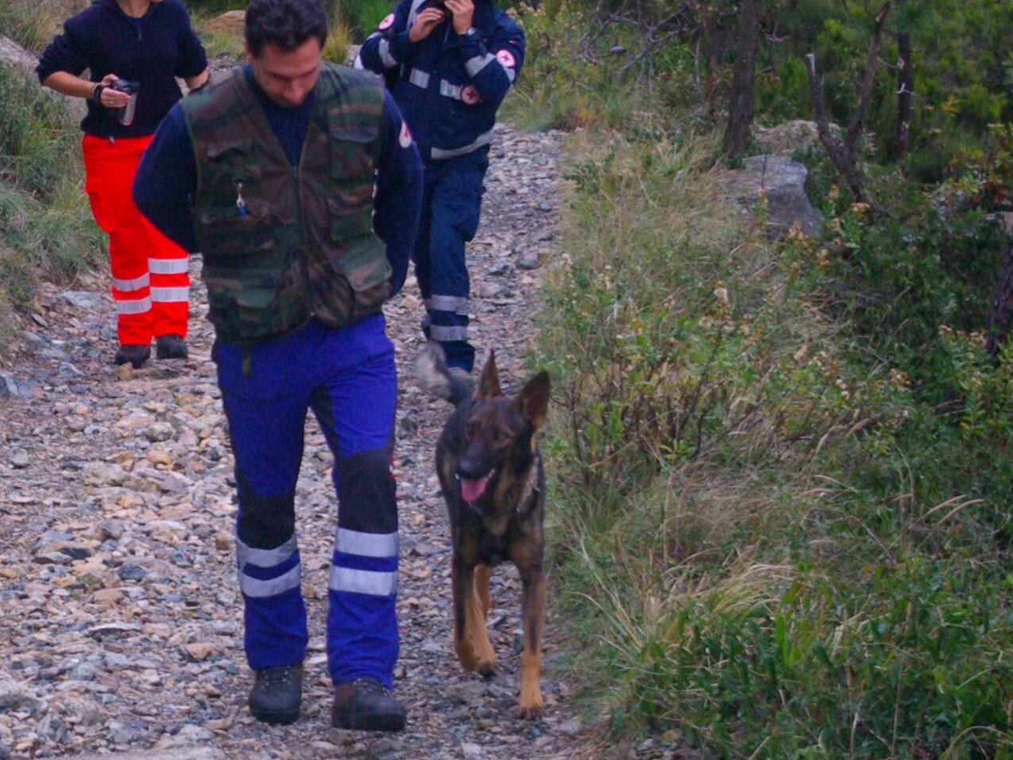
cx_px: 140
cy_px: 393
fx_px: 4651
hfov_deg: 12.4
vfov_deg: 9.3
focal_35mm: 159
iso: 800
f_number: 5.6
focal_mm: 55
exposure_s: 1/60
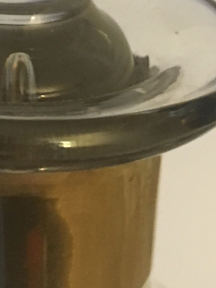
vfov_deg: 17.0
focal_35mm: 115
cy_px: 64
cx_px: -20
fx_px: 957
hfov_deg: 12.7
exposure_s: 1/17
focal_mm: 4.15
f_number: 2.2
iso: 400
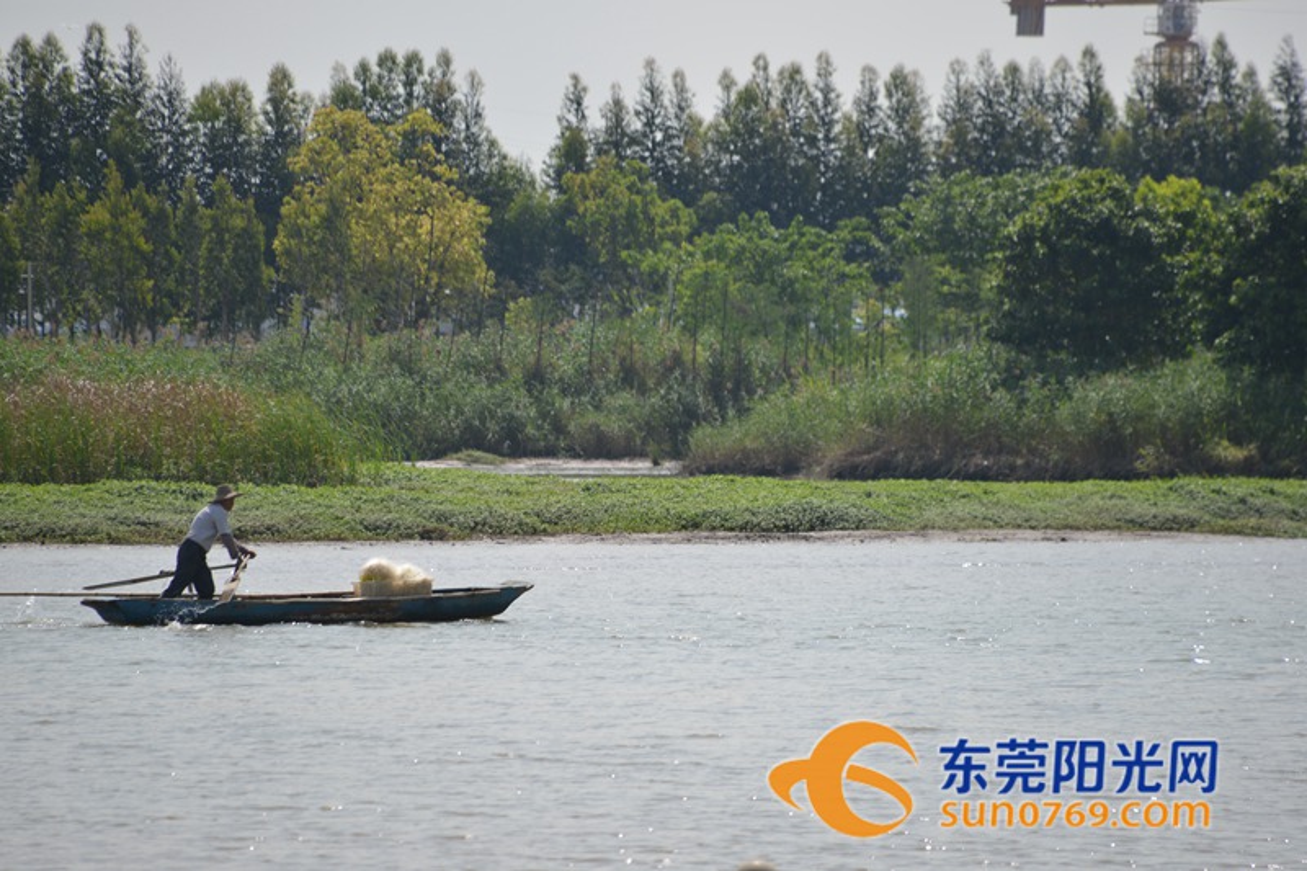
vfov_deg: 4.6
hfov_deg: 6.9
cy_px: 436
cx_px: 654
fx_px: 10889
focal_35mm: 300
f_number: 6.3
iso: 100
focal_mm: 300
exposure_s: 1/500
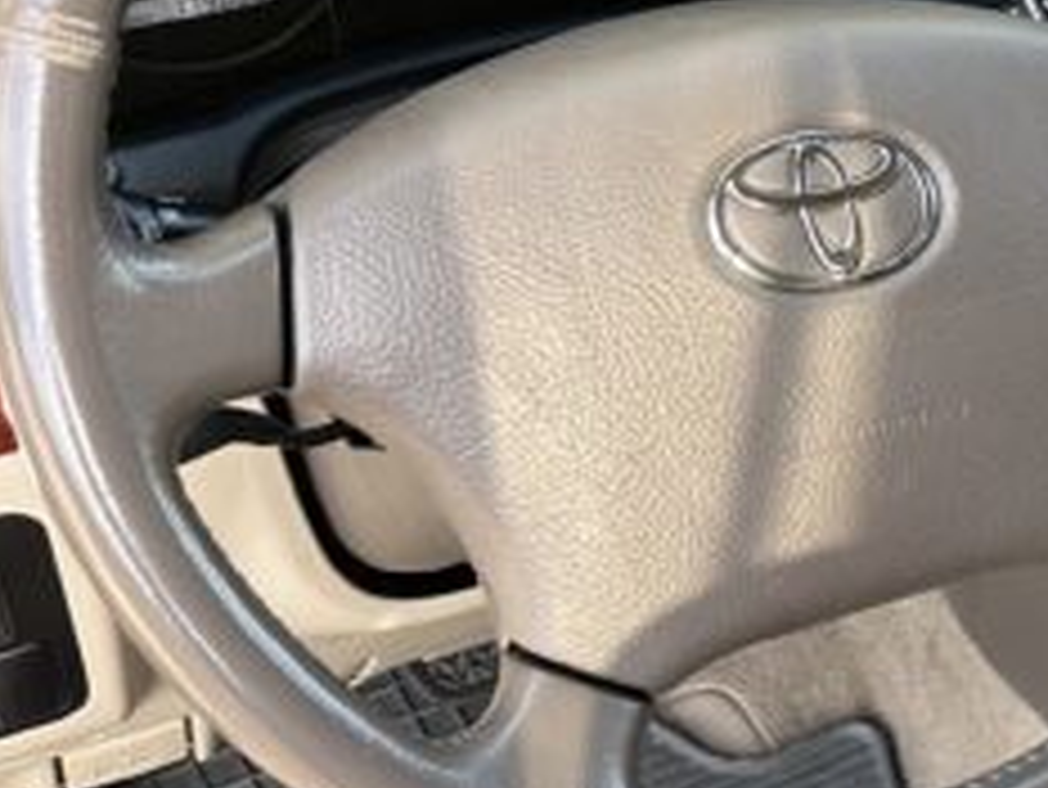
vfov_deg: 18.0
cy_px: 502
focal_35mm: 82
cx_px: 1637
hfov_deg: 20.0
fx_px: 2484
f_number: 1.78
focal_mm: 6.86
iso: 64
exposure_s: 1/121
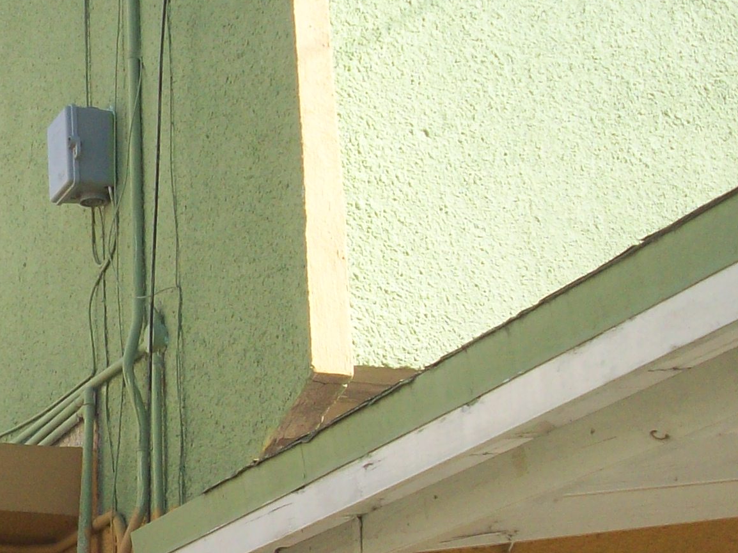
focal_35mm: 98
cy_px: 386
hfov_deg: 19.1
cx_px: -108
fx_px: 2089
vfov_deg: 15.0
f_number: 2.8
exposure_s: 1/702
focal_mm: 6.2
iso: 80
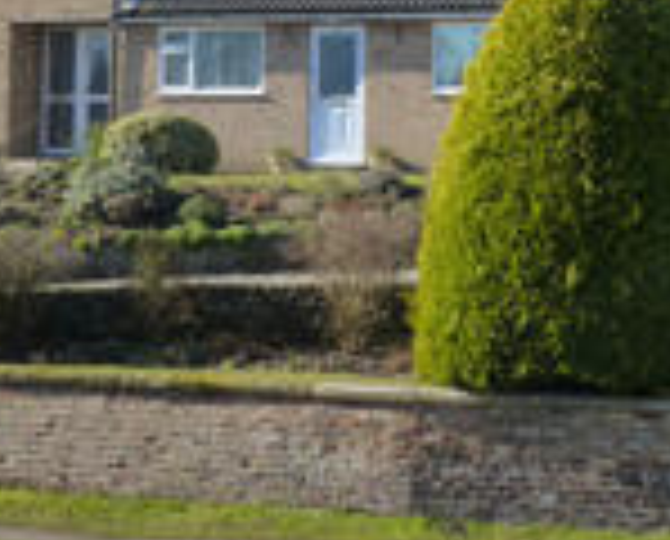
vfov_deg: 12.0
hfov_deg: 15.0
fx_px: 2545
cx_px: 468
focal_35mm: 128
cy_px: 4
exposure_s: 1/250
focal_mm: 8.7
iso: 125
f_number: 5
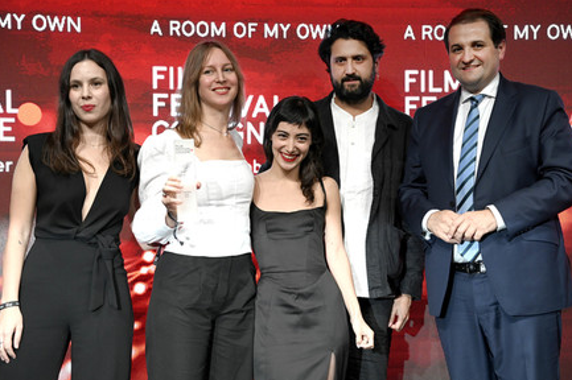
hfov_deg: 27.0
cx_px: 285
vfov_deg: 18.2
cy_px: 197
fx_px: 1191
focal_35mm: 75
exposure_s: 1/500
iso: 3200
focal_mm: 72
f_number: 3.5
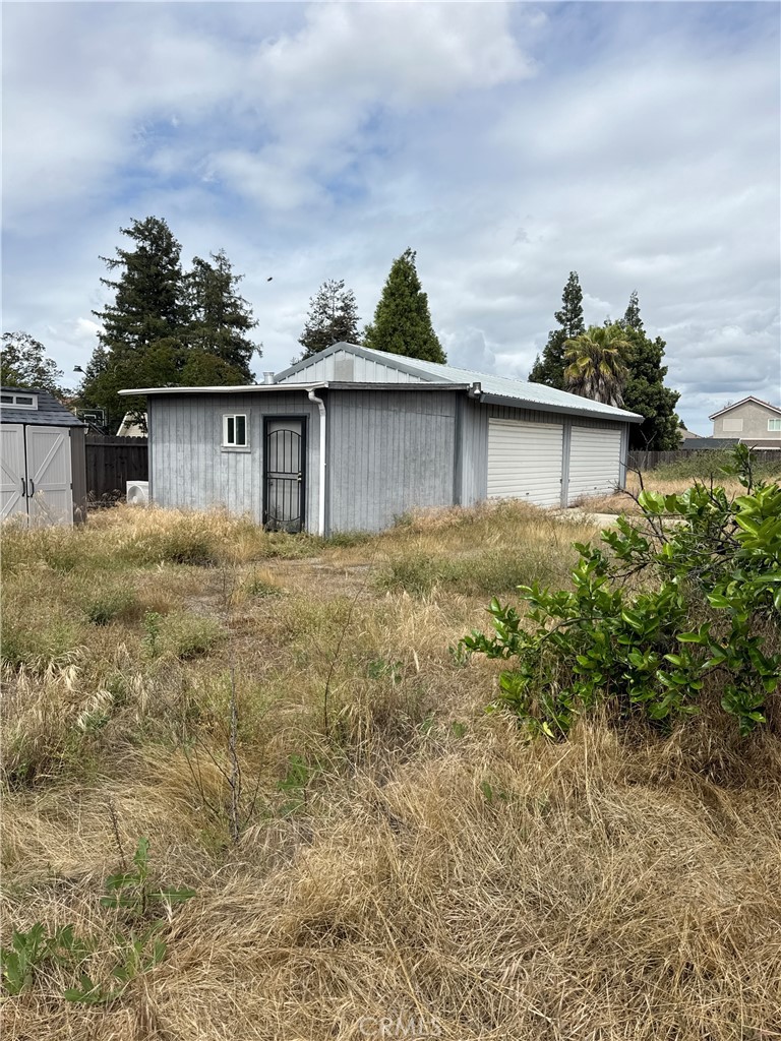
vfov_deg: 71.6
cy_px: 520
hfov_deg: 56.8
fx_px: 722
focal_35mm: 24
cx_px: 390
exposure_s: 1/6410
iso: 80
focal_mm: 6.76
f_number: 1.78
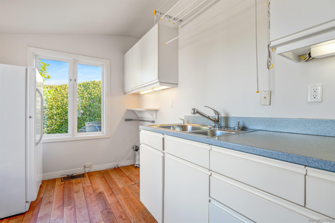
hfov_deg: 96.7
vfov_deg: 73.8
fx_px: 149
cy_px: 112
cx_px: 168
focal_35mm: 16
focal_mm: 16
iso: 125
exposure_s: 1/15
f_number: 7.1
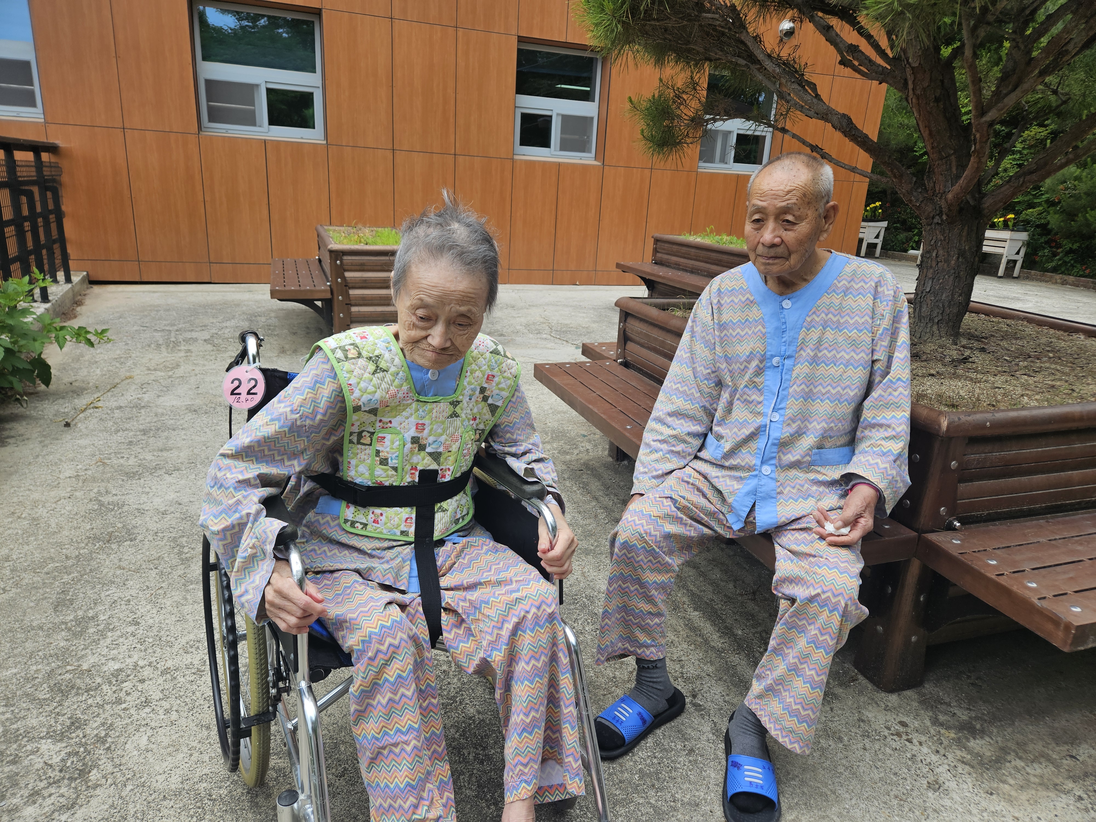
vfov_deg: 58.9
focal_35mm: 23
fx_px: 728
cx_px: 548
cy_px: 411
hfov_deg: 73.9
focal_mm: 5.4
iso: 40
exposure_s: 1/1321
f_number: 1.8
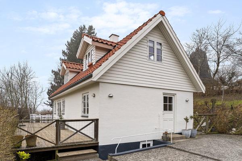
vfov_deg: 55.1
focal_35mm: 23
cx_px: 121
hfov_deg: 76.1
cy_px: 80
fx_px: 155
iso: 200
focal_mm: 23
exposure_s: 1/100
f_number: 8
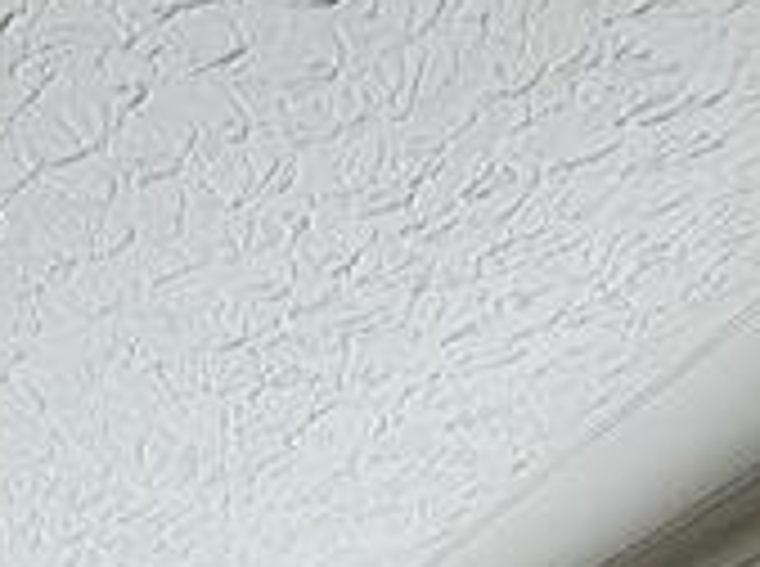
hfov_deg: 19.1
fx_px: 1862
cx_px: -495
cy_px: 1526
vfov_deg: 12.1
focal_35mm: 85
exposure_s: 1/120
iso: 160
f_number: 2.2
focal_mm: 2.22
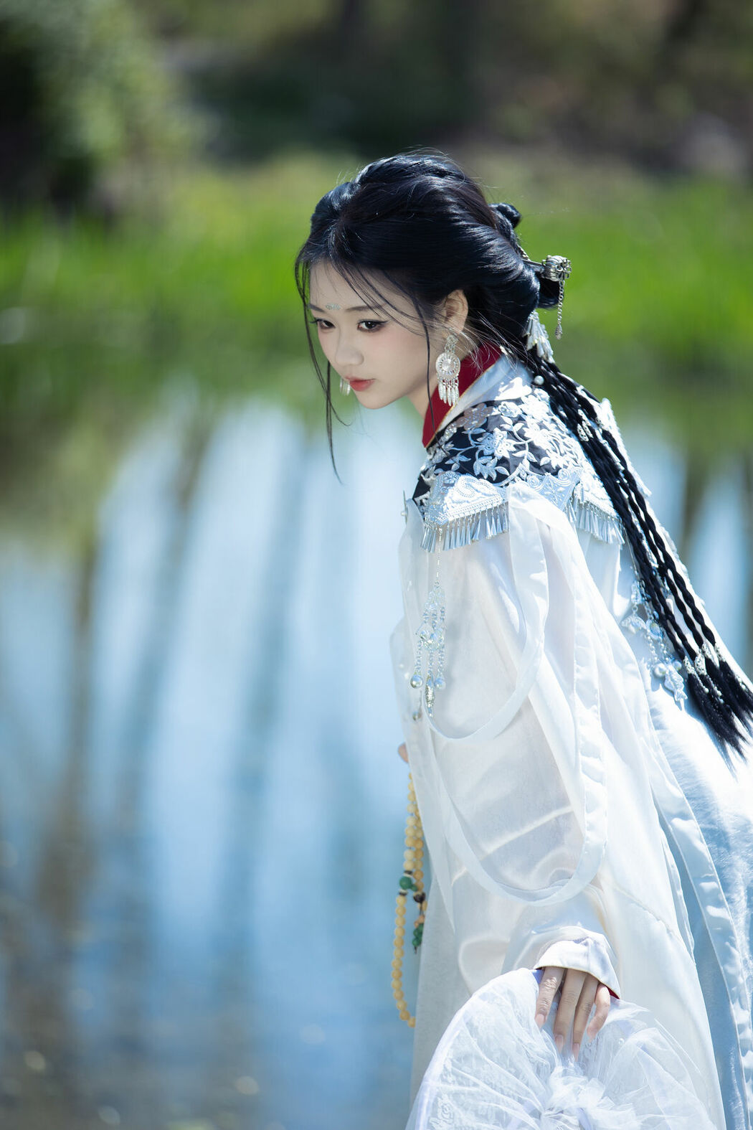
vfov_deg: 12.2
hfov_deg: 8.2
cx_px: 376
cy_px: 565
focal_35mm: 168
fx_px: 5271
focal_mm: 168
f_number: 2.8
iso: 100
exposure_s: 1/1600
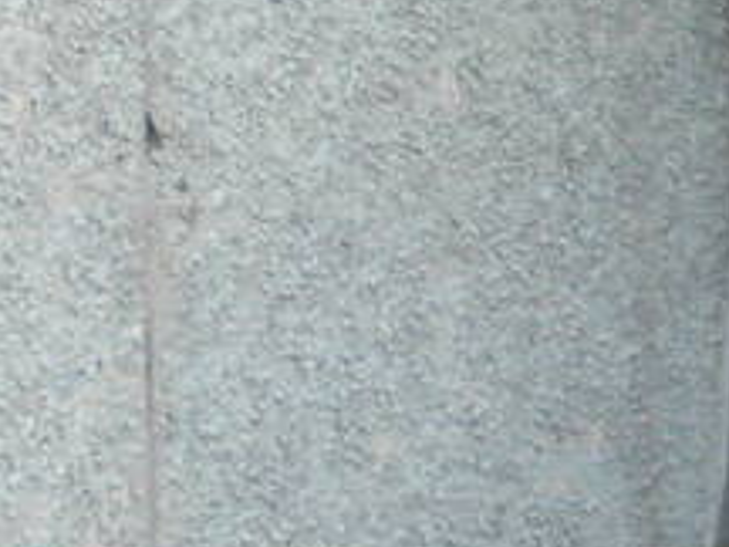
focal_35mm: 274
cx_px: 1883
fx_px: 5770
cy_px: -483
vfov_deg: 5.3
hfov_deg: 6.8
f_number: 3.5
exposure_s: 1/500
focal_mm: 6.6
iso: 94
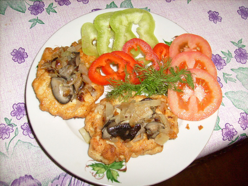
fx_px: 251
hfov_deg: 52.6
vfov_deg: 40.7
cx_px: 124
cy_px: 93
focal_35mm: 35
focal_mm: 5.8
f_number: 2.8
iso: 100
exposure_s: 1/45
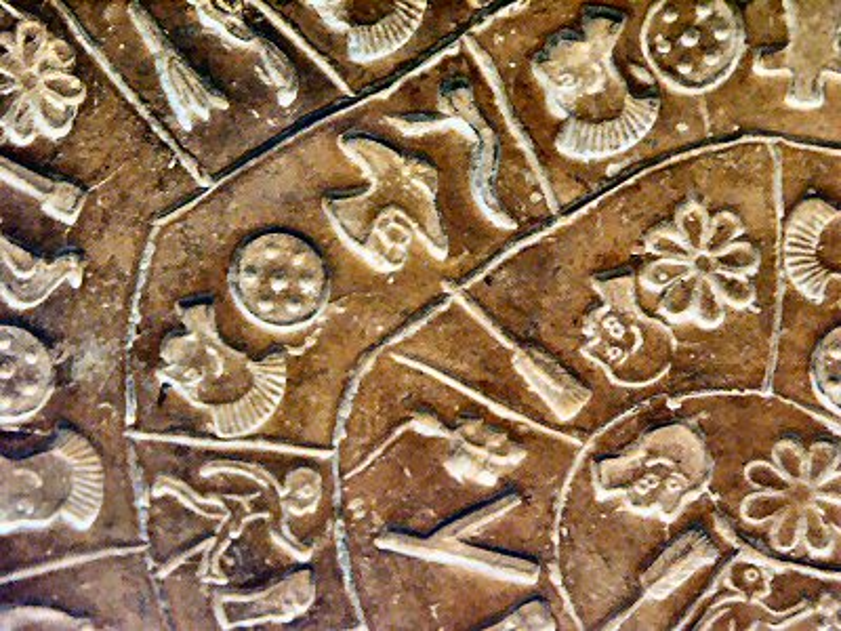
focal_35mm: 199
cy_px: 316
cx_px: 420
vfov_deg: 7.5
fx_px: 4835
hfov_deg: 9.9
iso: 800
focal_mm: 50.48
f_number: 3.5
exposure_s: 1/20
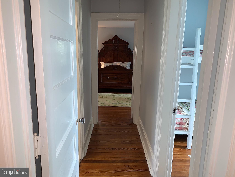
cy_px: 88
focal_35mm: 26
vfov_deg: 53.1
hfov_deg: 67.3
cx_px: 118
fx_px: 177
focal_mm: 4.25
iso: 25
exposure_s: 1/22
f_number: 1.8
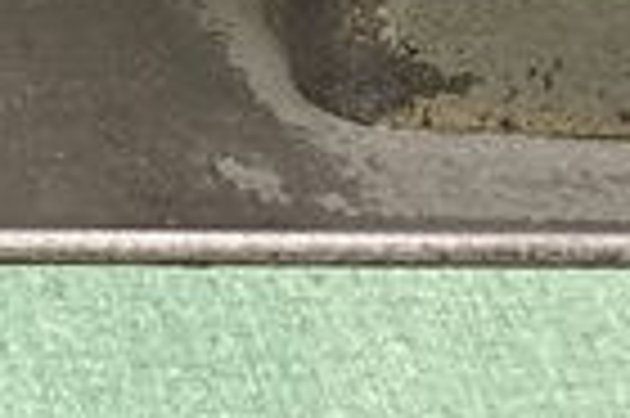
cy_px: -638
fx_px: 3723
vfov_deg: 6.1
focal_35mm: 213
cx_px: -297
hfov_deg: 9.4
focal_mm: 3.99
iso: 64
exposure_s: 1/60
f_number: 1.8
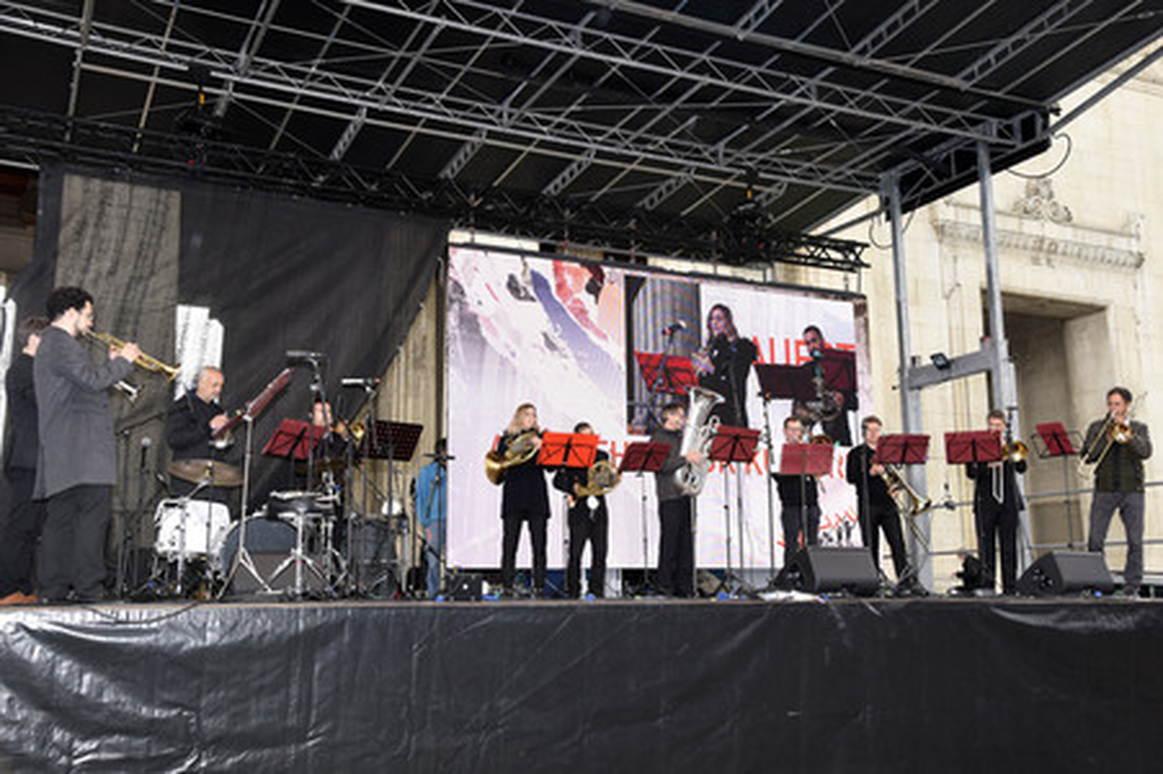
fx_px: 1227
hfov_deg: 50.7
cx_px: 582
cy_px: 387
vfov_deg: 35.0
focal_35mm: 38
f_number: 6.3
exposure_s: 1/125
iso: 500
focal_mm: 38
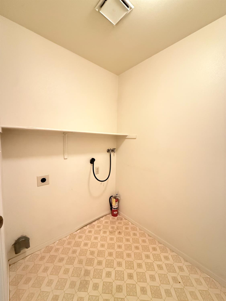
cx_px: 113
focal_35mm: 14
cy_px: 150
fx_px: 122
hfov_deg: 85.7
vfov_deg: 102.1
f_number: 2.2
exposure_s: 1/30
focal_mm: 2.22
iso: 1250
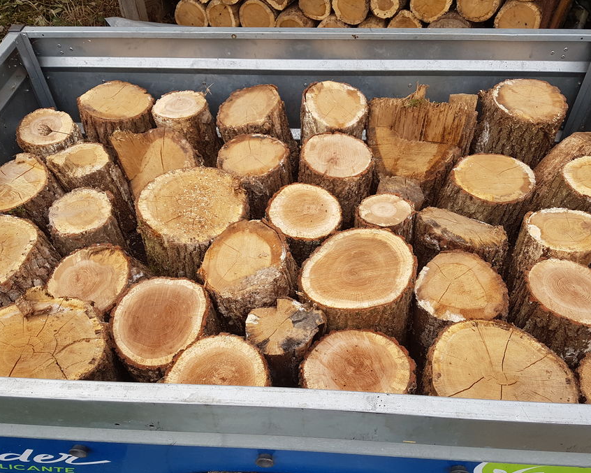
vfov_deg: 48.5
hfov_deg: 58.8
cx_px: 298
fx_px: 525
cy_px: 256
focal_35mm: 30
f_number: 1.7
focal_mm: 4.2
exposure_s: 1/195
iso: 40
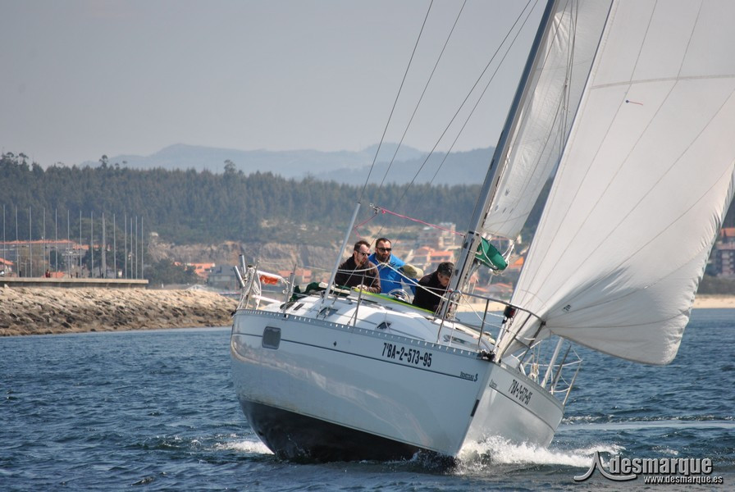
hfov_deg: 7.2
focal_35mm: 285
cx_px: 368
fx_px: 5826
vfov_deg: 4.8
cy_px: 246
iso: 200
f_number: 5.6
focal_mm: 190
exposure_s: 1/800
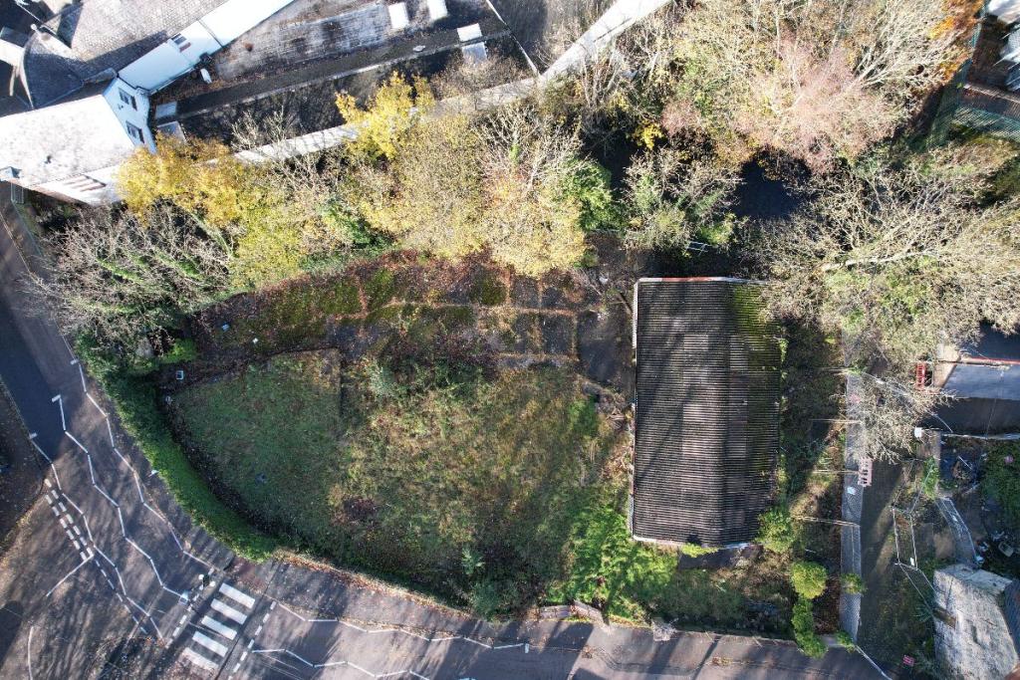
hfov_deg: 78.6
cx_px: 510
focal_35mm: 22
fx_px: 623
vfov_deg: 57.2
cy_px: 340
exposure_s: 1/250
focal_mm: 8.38
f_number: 2.8
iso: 130
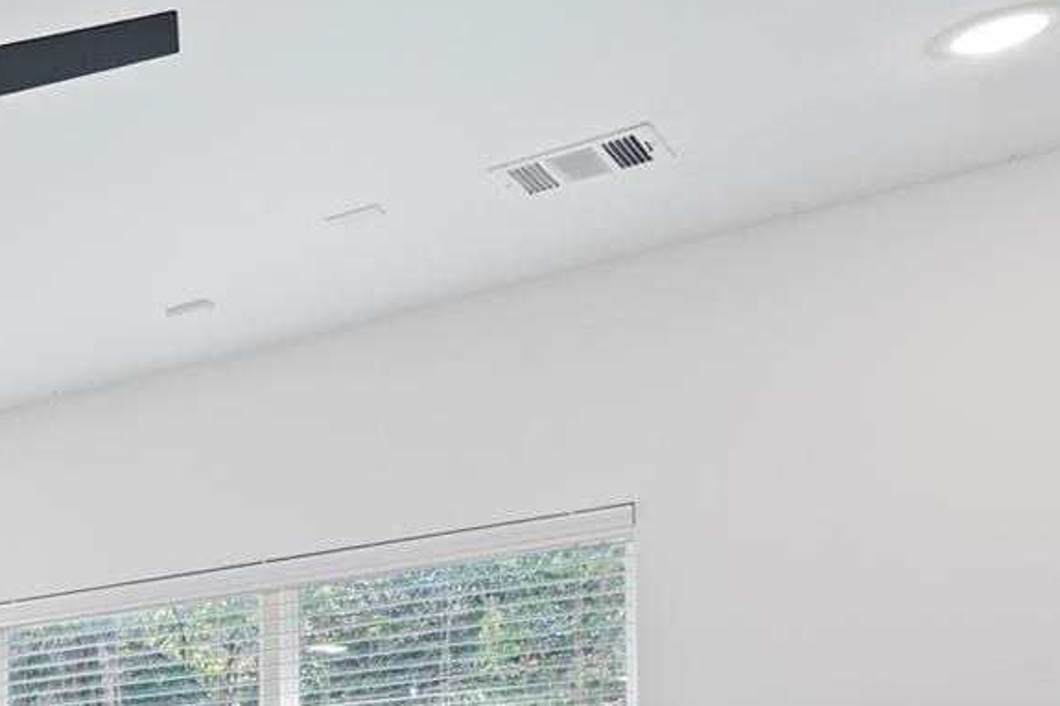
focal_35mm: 57
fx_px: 1678
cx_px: -658
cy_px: 971
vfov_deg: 21.1
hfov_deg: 24.3
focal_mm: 16
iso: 200
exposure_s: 1.3
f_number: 9
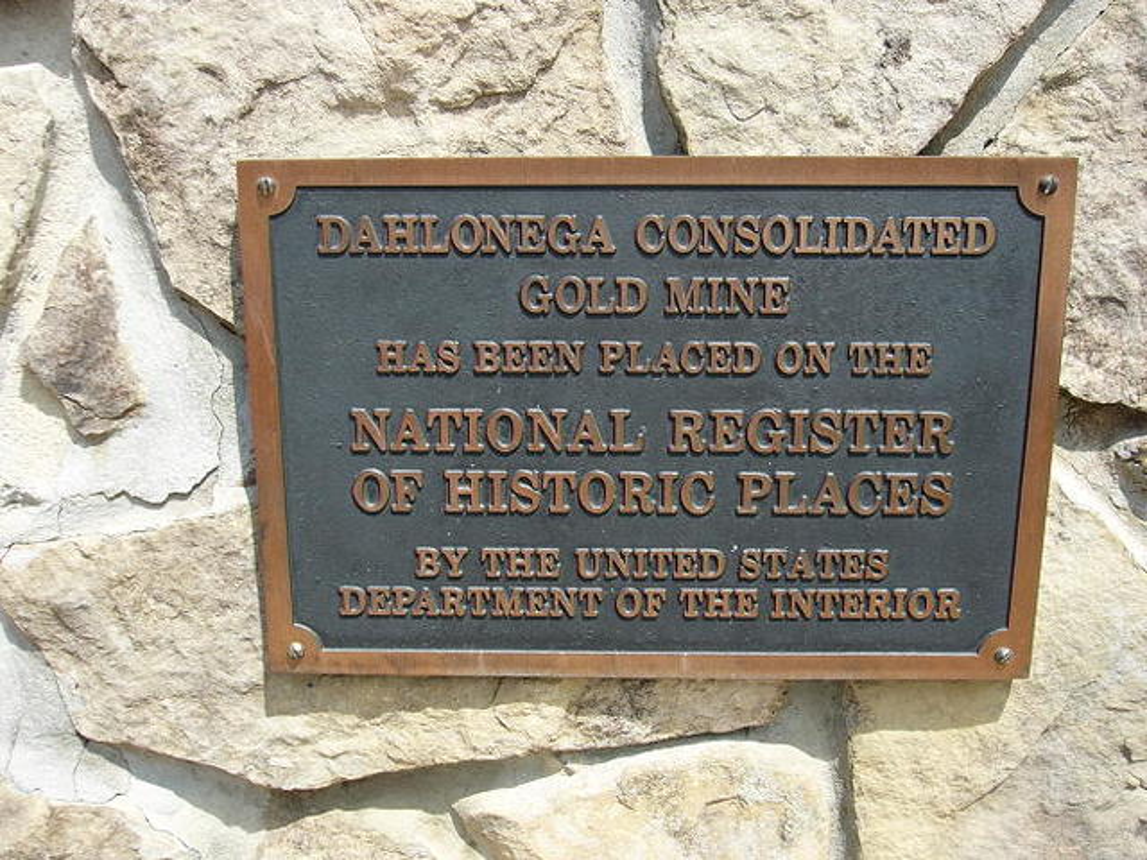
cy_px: 430
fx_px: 1160
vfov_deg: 40.7
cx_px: 574
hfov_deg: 52.6
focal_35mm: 35
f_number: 8
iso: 50
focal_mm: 5.8
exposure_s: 1/60
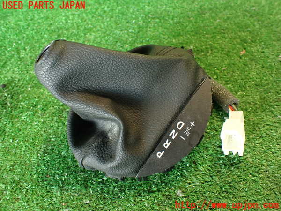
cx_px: 140
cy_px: 106
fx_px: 244
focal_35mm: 30
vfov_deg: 46.8
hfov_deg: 60.0
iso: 320
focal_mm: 5.4
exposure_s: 1/30
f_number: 2.3
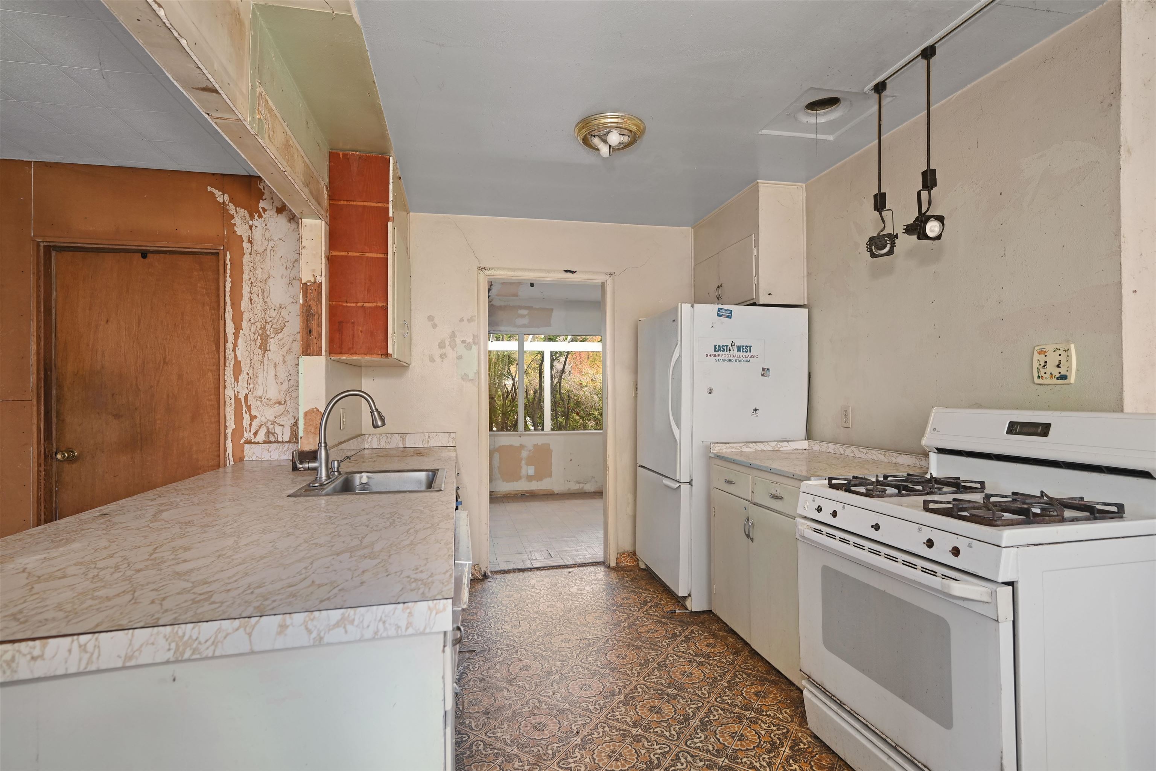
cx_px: 578
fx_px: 546
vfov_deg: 70.4
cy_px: 386
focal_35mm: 17
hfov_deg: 93.3
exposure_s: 1/8
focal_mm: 17
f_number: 4
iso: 320
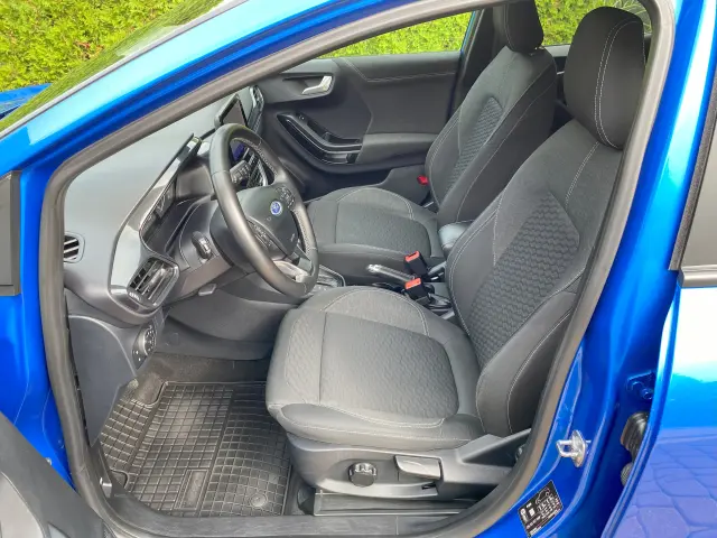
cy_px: 269
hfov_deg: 67.3
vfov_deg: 53.1
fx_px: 539
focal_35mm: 26
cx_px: 358
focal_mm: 4.25
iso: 80
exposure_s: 1/121
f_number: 1.8
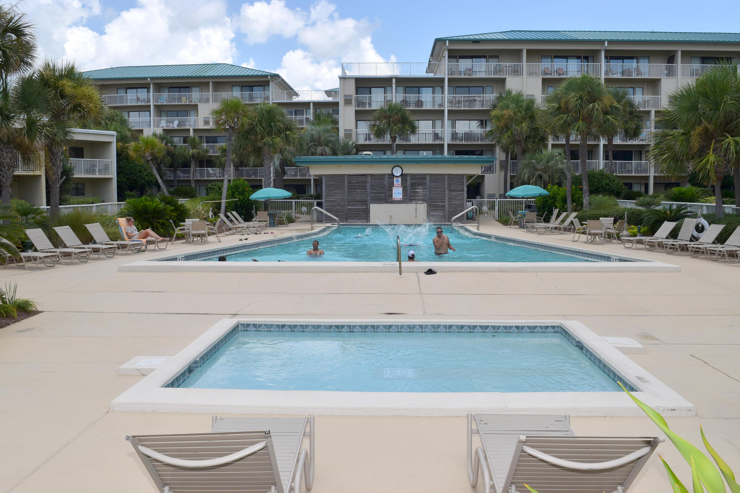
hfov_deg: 59.5
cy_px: 246
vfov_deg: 41.7
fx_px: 647
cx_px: 370
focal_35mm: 32
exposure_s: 1/200
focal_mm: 21
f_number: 11
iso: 100
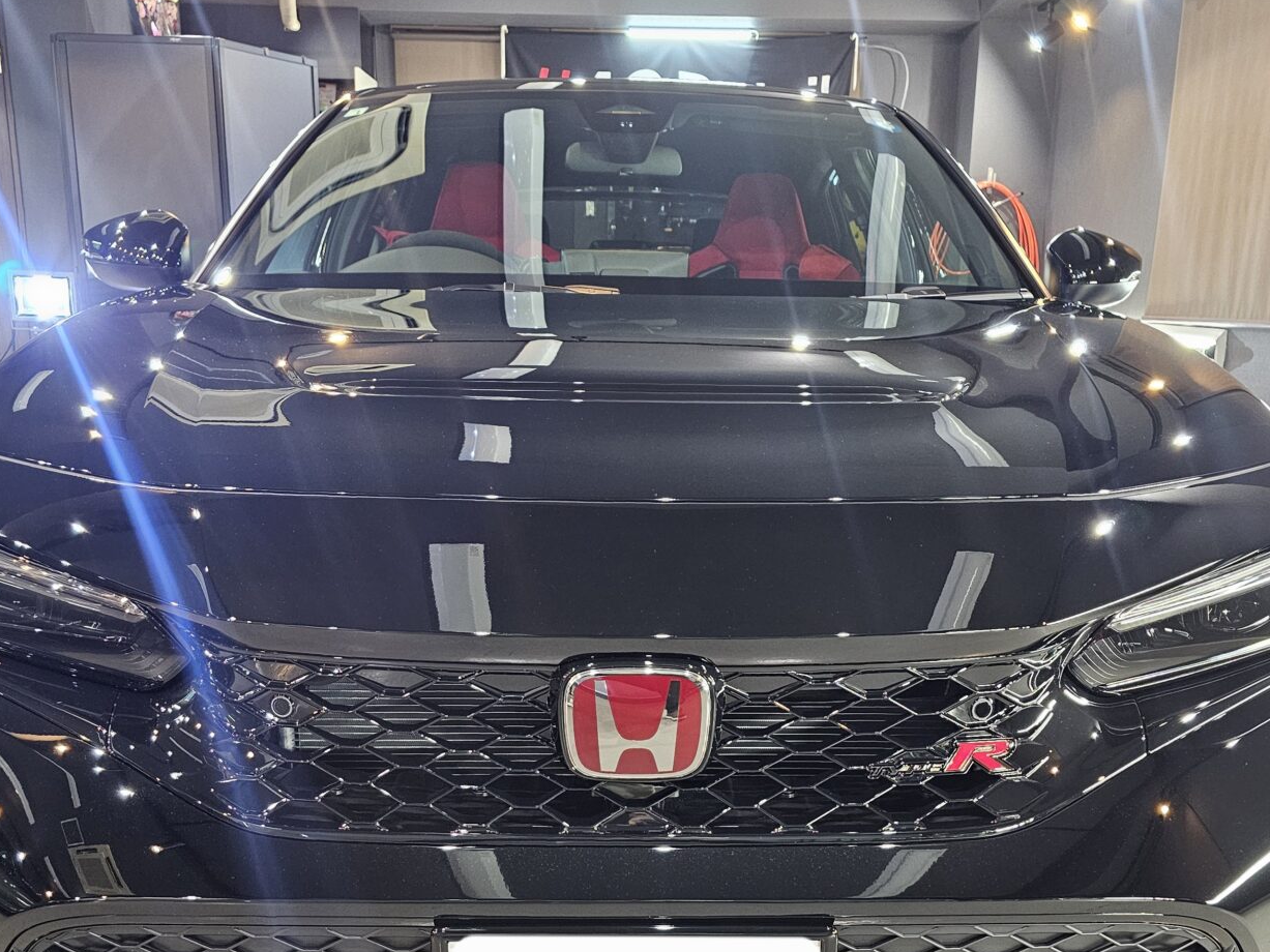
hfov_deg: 51.4
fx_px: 1321
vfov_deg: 39.2
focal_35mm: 36
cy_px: 632
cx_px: 641
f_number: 1.7
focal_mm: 6.3
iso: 500
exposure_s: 1/50.3
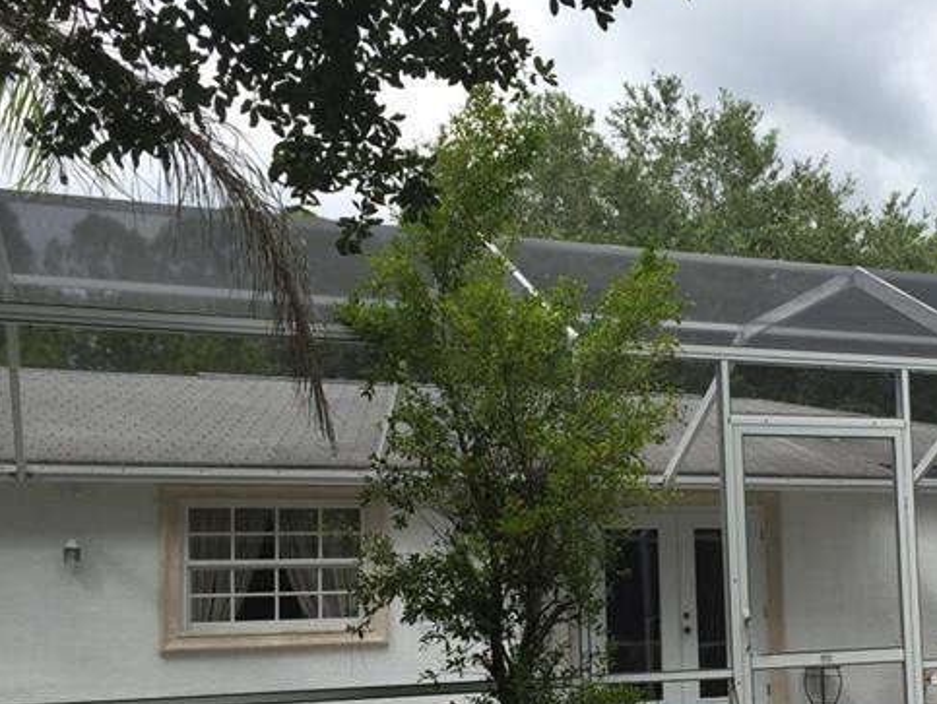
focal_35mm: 48
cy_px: 529
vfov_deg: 29.8
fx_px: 1300
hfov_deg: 38.5
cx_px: 712
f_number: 2.2
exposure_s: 1/807
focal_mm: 4.15
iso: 32
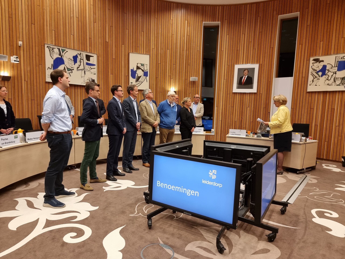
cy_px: 130
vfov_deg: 56.8
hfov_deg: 71.6
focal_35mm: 24
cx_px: 172
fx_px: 239
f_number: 1.8
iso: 320
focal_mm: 6.7
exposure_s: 1/100
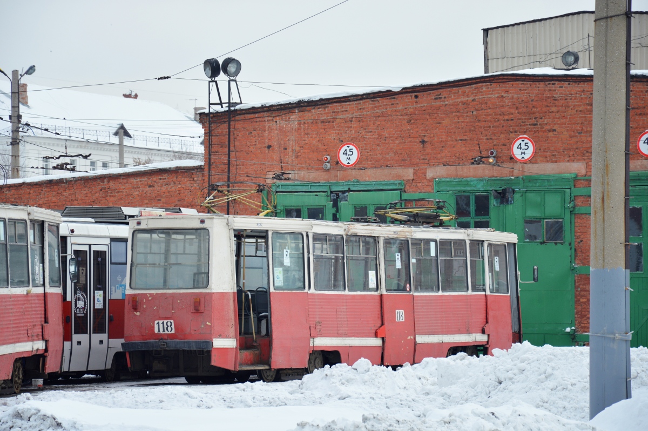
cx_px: 324
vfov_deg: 8.7
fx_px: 2833
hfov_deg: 13.1
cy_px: 216
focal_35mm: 158
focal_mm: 105
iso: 100
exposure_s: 1/200
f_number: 5.6
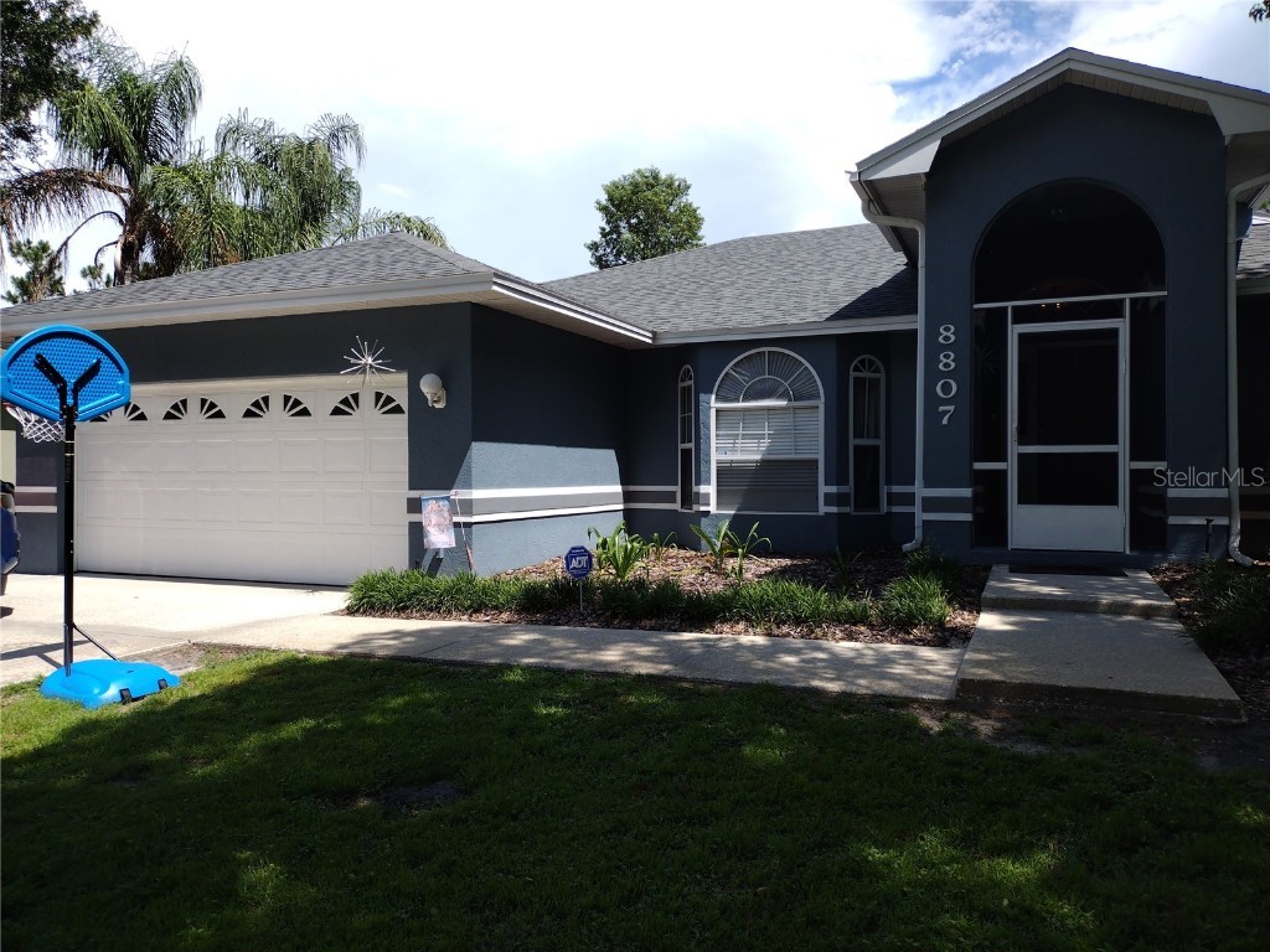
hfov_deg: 65.3
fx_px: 991
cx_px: 635
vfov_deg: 51.4
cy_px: 476
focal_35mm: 27
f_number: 1.7
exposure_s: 1/2035
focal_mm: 4.71
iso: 100
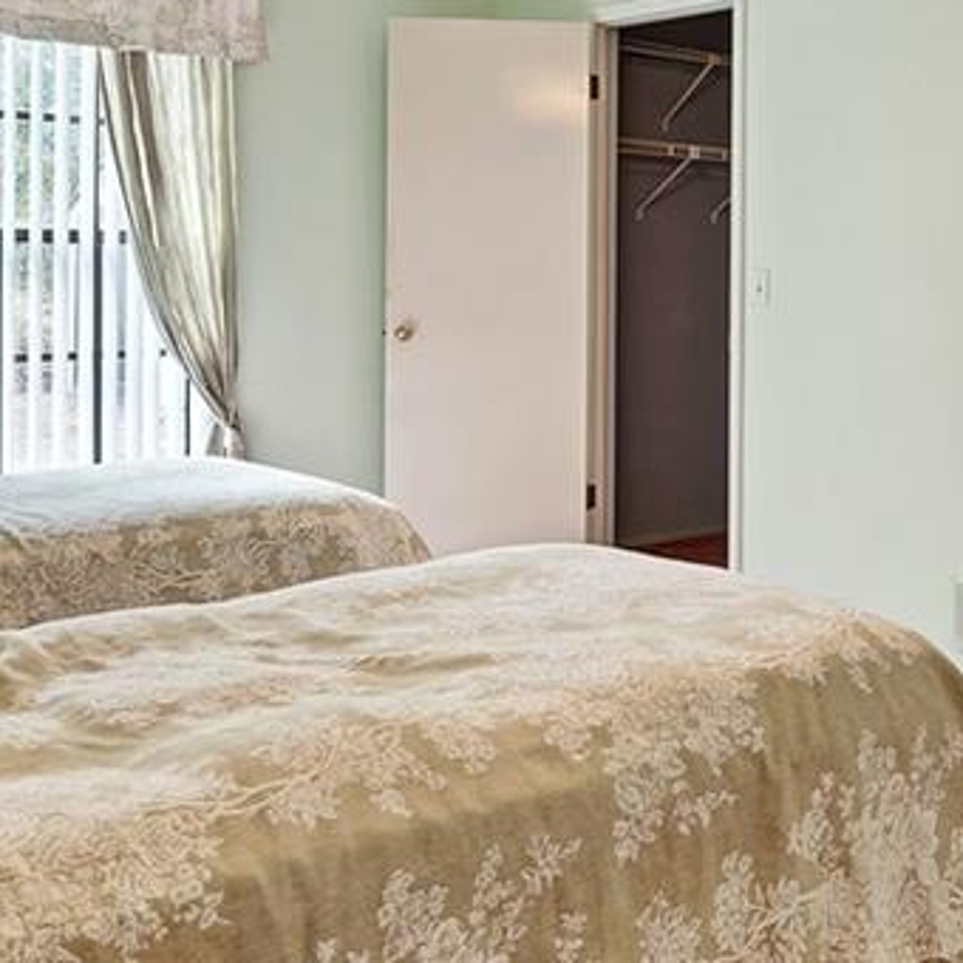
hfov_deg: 36.1
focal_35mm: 46
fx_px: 1448
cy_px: 258
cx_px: 700
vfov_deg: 36.1
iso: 320
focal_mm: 18
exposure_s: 1/13
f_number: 8
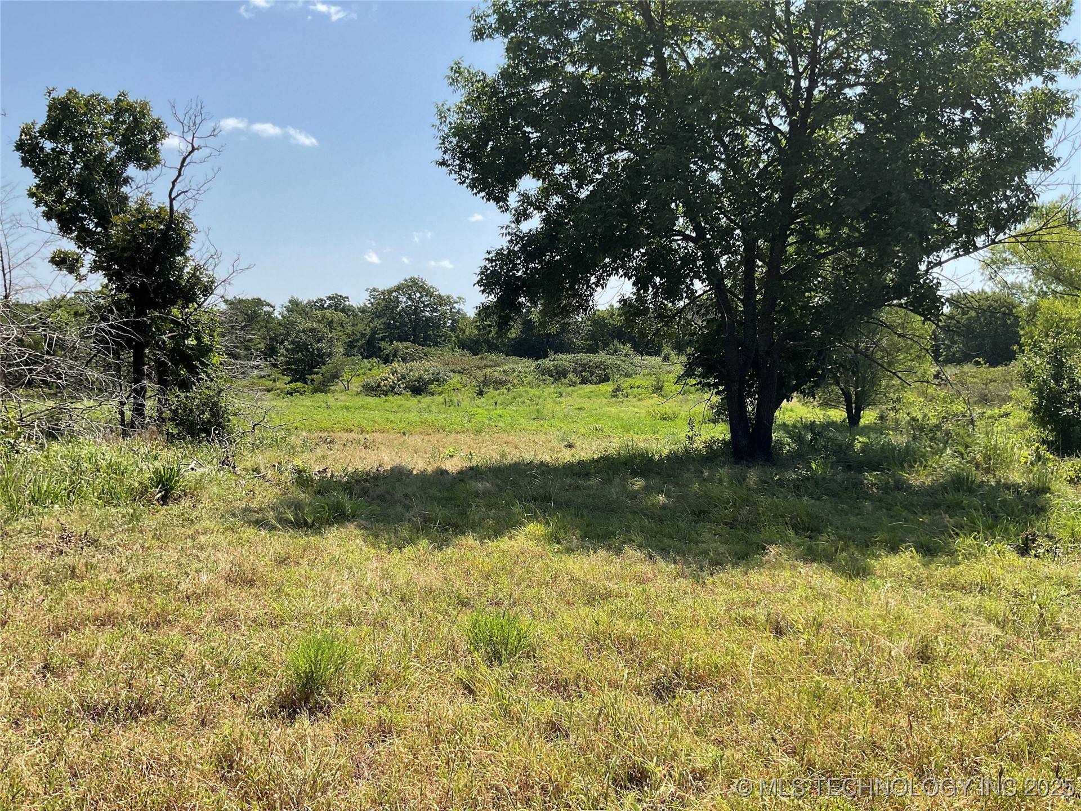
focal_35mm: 29
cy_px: 406
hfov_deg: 61.7
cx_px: 540
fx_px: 906
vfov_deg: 48.2
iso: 16
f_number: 1.8
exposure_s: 1/1221
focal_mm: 3
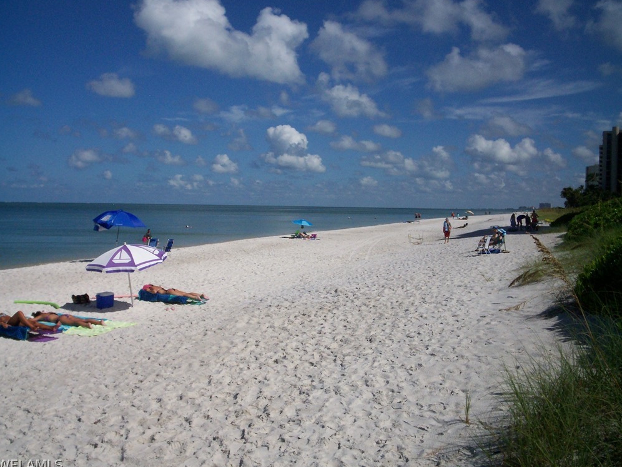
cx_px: 304
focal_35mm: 37
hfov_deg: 50.1
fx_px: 665
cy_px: 235
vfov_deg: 38.7
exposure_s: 1/2000
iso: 100
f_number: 4.5
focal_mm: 5.9
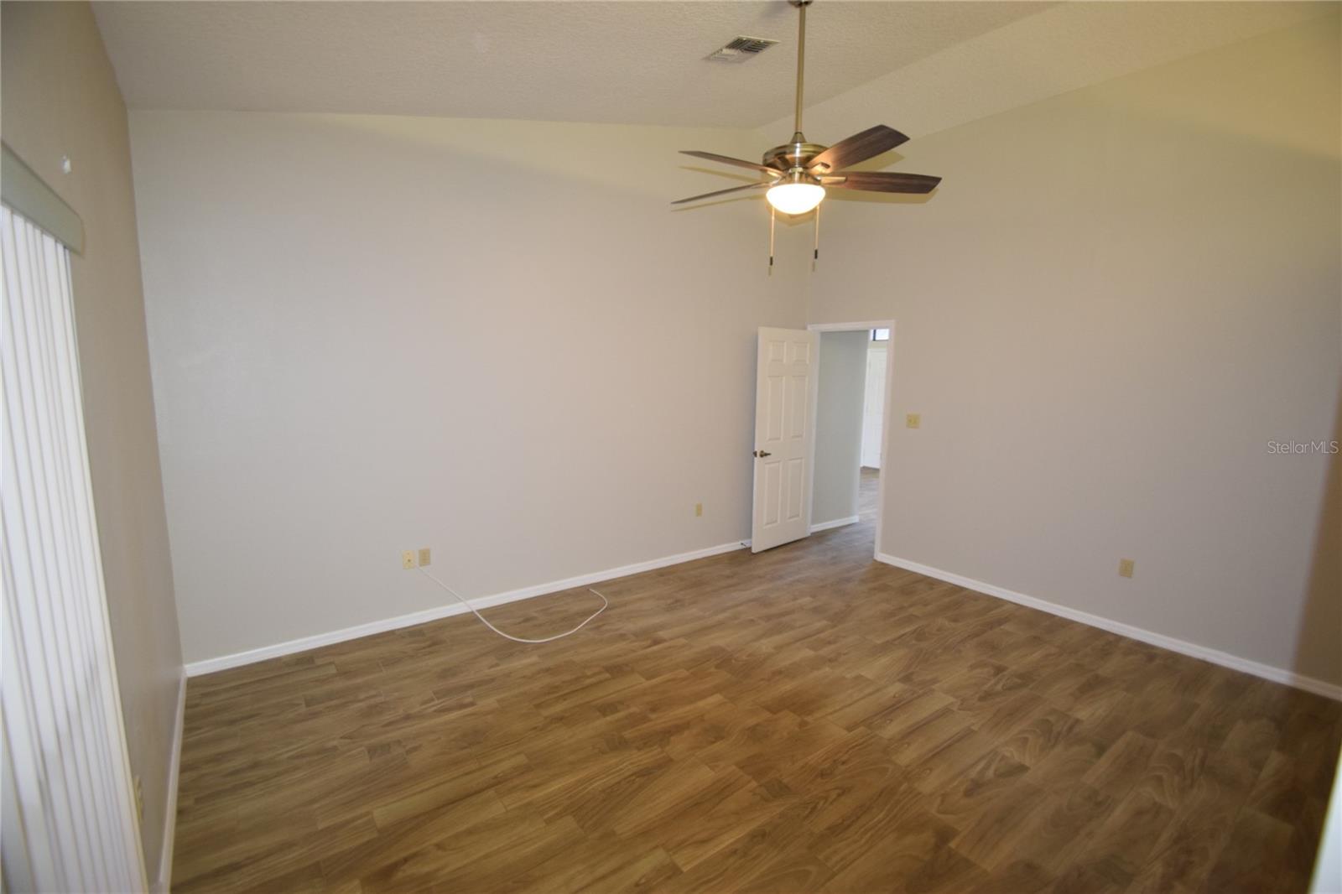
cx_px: 671
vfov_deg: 77.3
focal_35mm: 15
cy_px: 447
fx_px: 559
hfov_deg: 100.4
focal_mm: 10
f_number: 4
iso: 800
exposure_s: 1/60
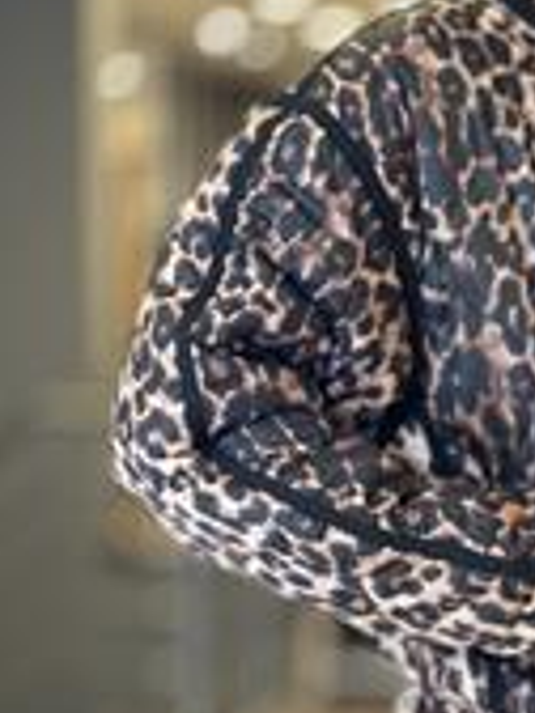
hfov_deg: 12.3
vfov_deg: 16.6
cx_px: 620
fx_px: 2432
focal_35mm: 118
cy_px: 550
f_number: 1.78
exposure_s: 1/60
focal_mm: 6.86
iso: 160
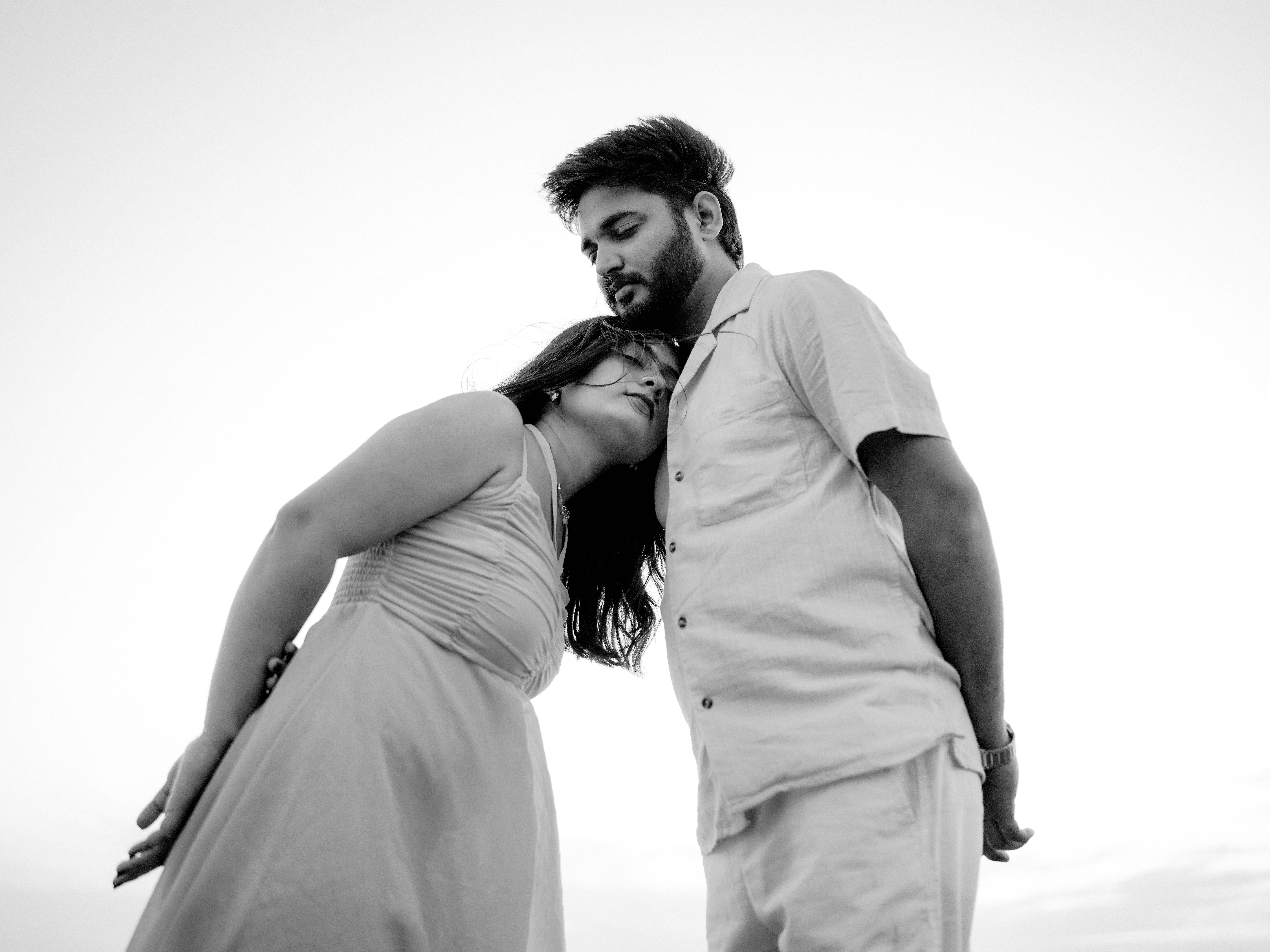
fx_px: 1394
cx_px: 600
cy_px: 475
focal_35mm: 38
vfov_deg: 37.7
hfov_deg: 49.0
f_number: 1.4
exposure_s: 1/640
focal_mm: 35
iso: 1000
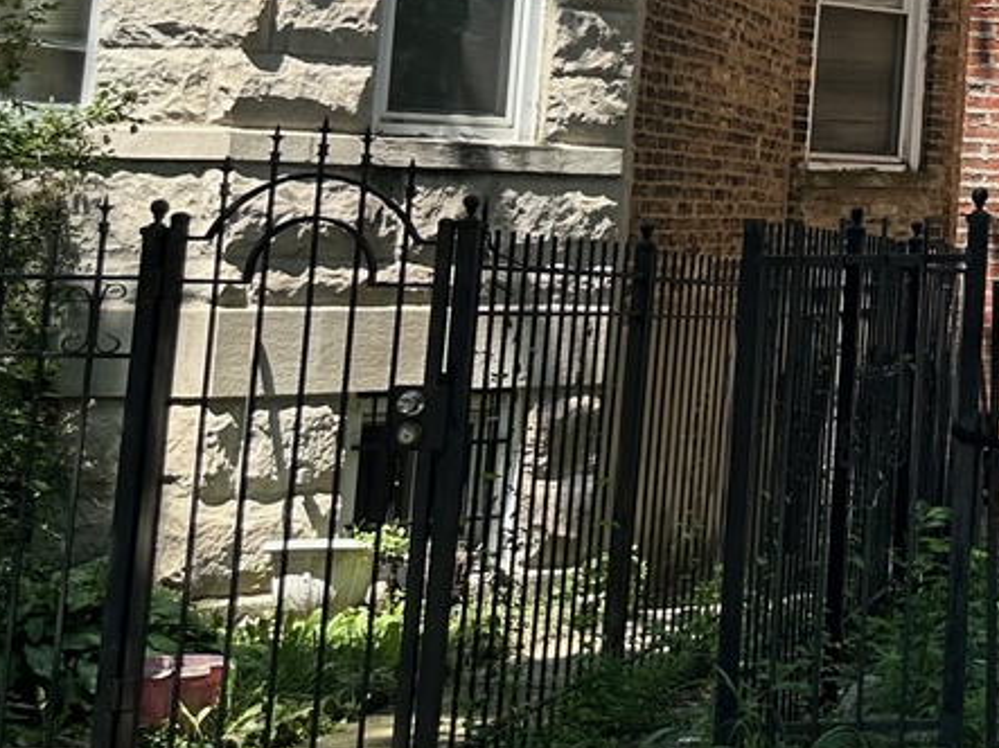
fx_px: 2250
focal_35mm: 78
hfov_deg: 21.1
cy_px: -115
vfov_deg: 18.1
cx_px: 1504
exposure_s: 1/1613
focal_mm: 6.86
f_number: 1.78
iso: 80
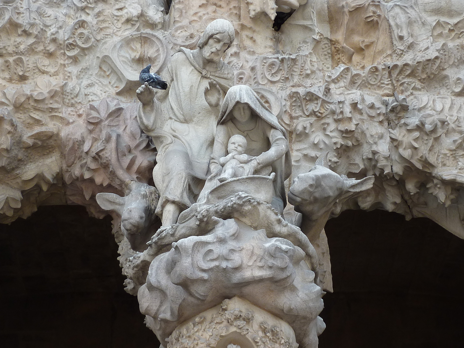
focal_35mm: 72
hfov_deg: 27.0
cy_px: 175
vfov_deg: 20.4
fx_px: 965
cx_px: 240
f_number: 3.8
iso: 80
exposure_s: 1/60
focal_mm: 7.9
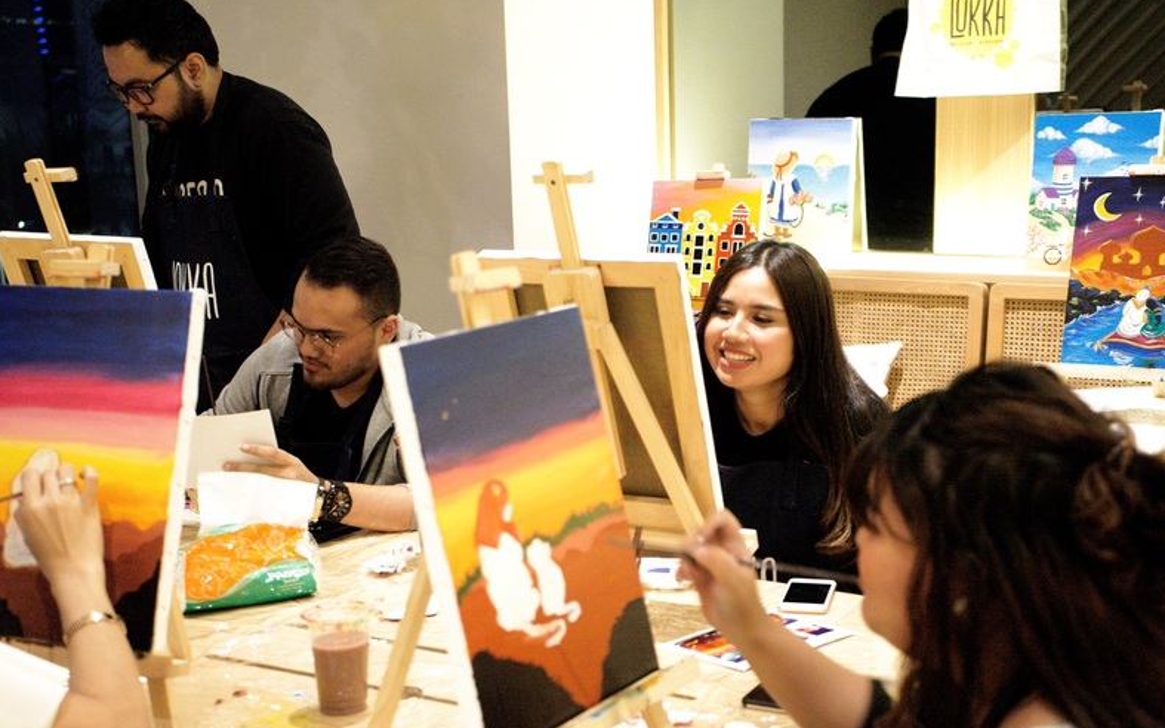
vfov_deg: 22.8
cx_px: 591
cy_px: 363
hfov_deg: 35.7
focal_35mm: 57
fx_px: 1810
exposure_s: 1/60
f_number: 5
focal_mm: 55
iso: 6400
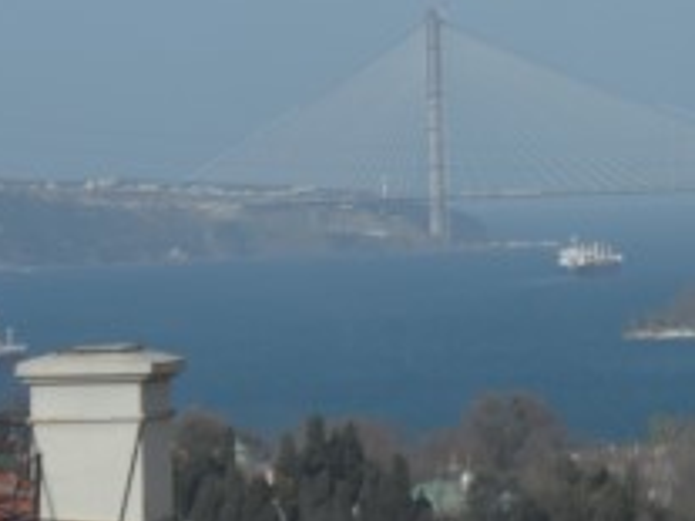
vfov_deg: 3.4
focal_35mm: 433
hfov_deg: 4.6
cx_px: 554
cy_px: 40
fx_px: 8688
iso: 80
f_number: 4.5
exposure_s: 1/500
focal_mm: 28.9
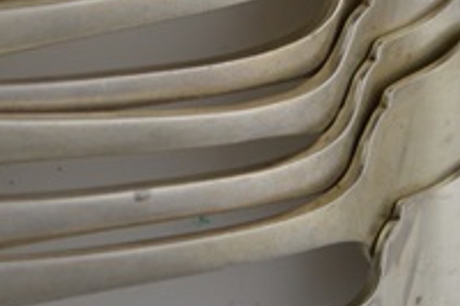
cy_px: -62
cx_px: 243
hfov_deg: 9.0
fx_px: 2924
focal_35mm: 229
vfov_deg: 6.0
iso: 400
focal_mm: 46
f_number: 5.3
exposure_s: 1/100
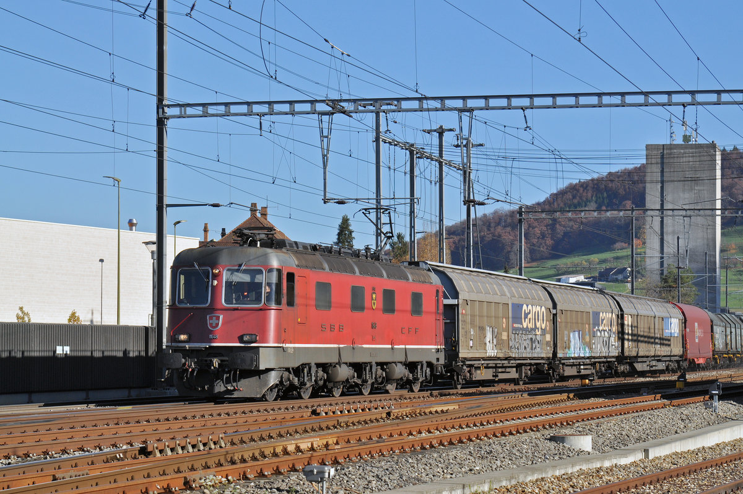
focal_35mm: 105
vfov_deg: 13.0
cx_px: 372
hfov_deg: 19.5
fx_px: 2164
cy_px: 247
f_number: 7.1
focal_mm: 70
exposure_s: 1/1000
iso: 250
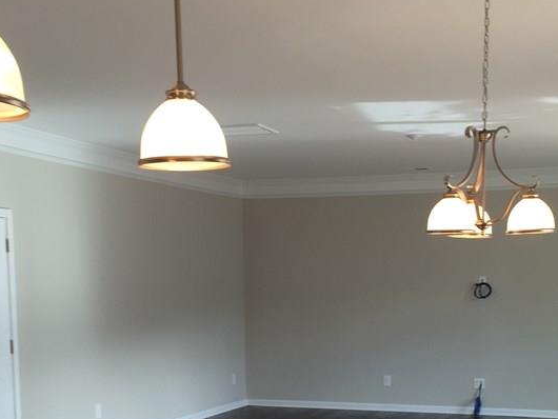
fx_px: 903
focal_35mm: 56
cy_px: 393
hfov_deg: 34.2
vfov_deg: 25.2
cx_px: 334
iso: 32
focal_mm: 4.15
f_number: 2.2
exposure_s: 1/40
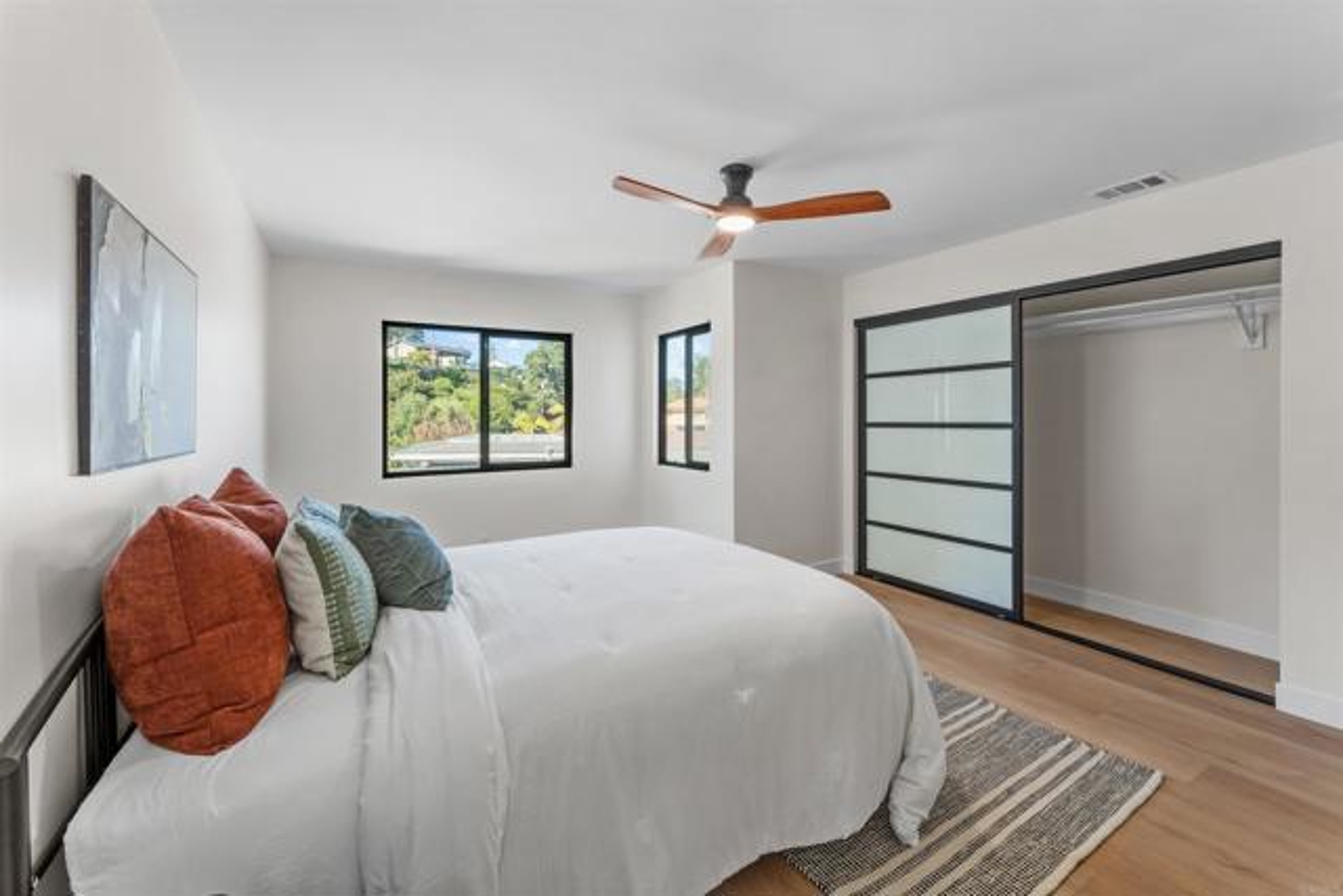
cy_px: 448
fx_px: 522
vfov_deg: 81.2
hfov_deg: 104.2
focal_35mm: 14
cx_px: 672
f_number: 11
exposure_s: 1/6
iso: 640
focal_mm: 14
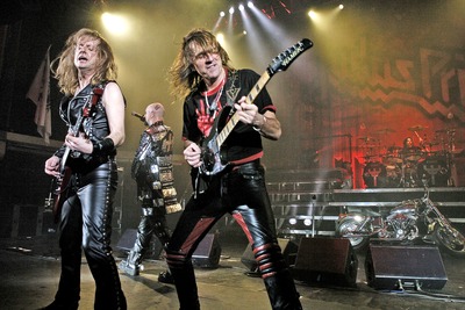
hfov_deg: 70.4
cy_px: 155
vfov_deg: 50.4
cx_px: 232
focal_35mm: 26
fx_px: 329
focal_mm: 17
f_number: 6.3
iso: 800
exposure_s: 1/160
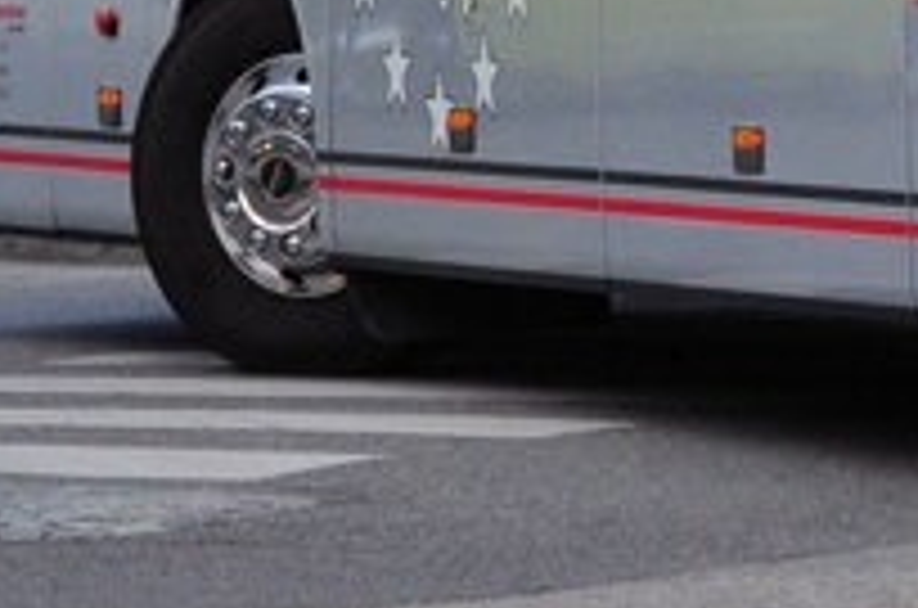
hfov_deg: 4.8
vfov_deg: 3.2
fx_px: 10761
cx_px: 1894
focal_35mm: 423
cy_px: -802
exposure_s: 1/2500
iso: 500
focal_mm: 48
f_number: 4.8
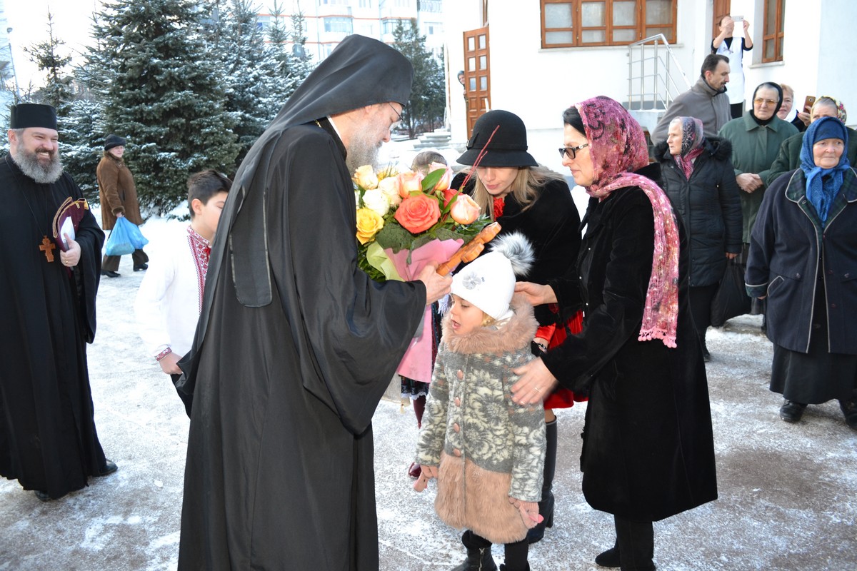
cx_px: 428
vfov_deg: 47.9
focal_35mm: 27
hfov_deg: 67.4
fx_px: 643
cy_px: 286
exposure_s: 1/80
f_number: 4.5
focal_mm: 18
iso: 400
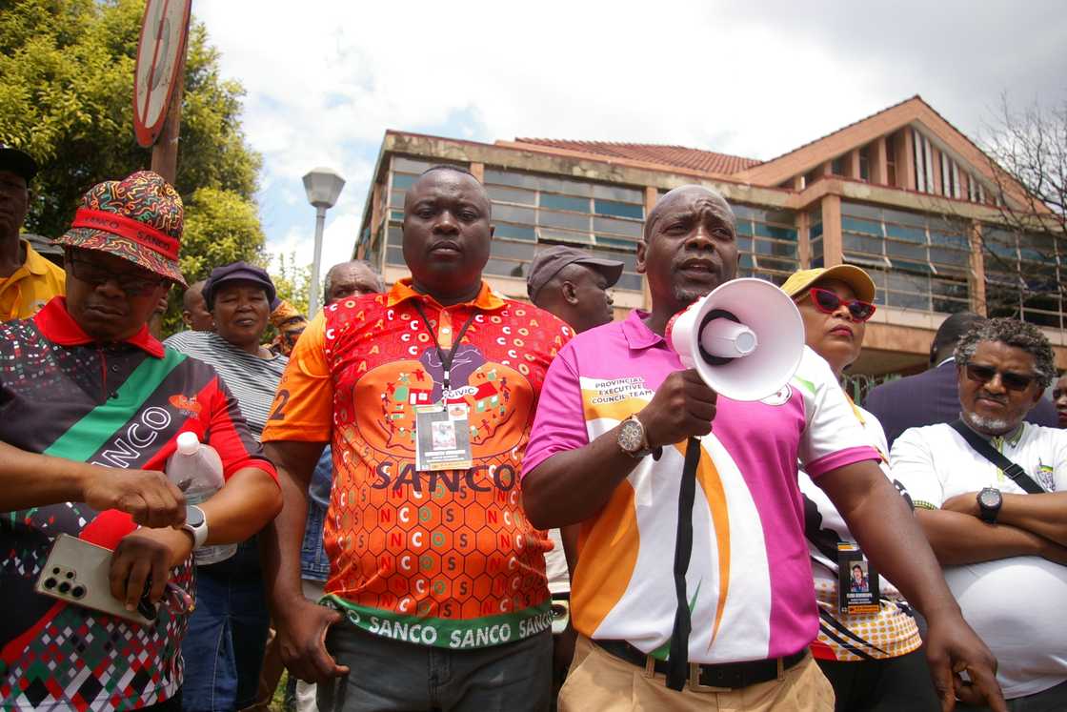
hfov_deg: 61.9
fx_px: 889
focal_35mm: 30
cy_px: 356
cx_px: 534
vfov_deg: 43.6
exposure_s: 1/1000
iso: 200
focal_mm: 20
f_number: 4
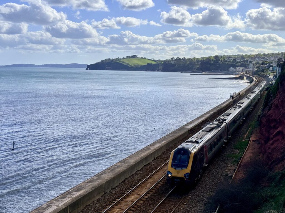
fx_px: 395
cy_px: 106
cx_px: 142
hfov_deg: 39.7
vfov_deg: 30.3
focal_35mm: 48
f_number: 1.78
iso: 80
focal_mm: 6.76
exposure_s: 1/7143
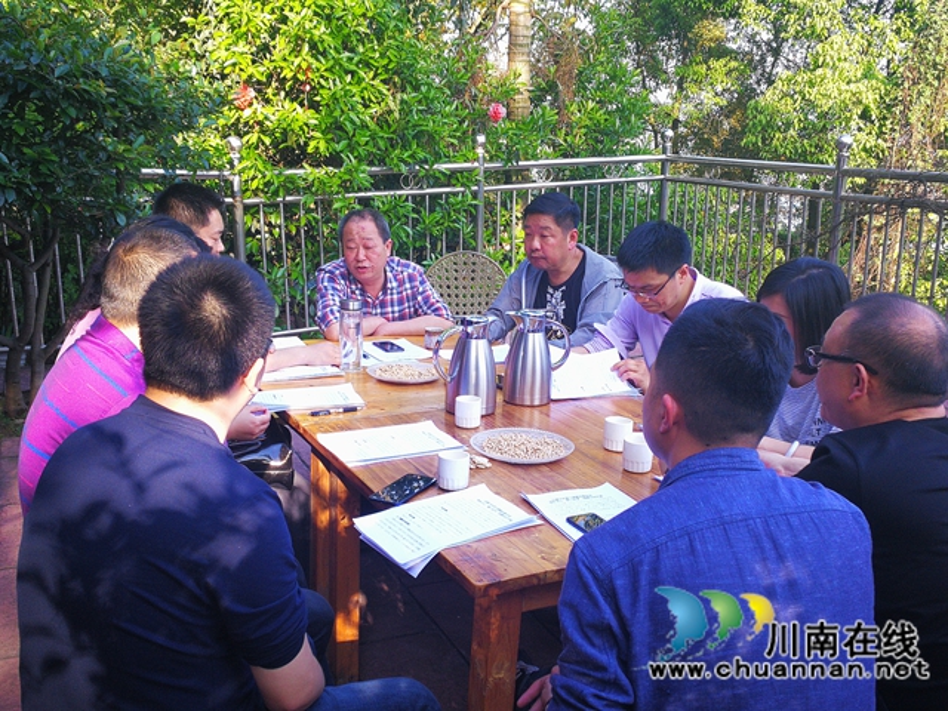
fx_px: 931
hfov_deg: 54.0
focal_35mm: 34
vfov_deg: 41.8
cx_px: 474
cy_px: 356
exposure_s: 1/110
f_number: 2.2
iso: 50
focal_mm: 3.95
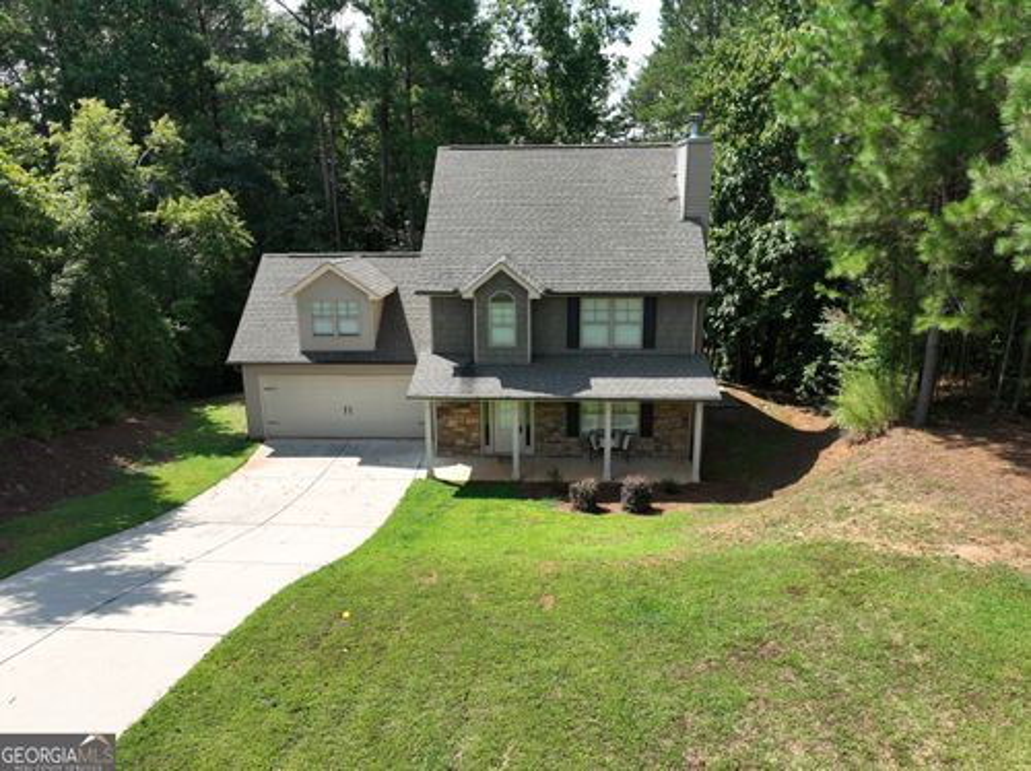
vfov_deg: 56.7
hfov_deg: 71.6
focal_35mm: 24
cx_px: 516
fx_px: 714
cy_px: 386
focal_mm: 12.29
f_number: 2.8
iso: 120
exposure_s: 1/1250
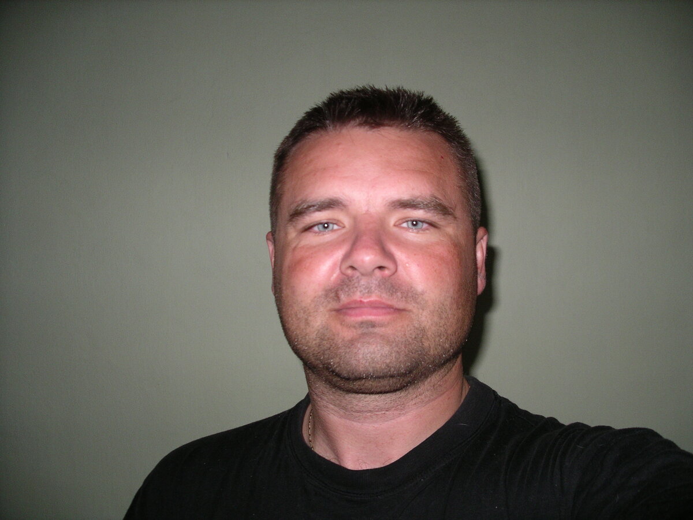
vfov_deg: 38.7
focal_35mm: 37
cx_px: 346
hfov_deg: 50.1
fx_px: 741
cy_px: 260
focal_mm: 7.8
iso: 200
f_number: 2.8
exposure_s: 1/40
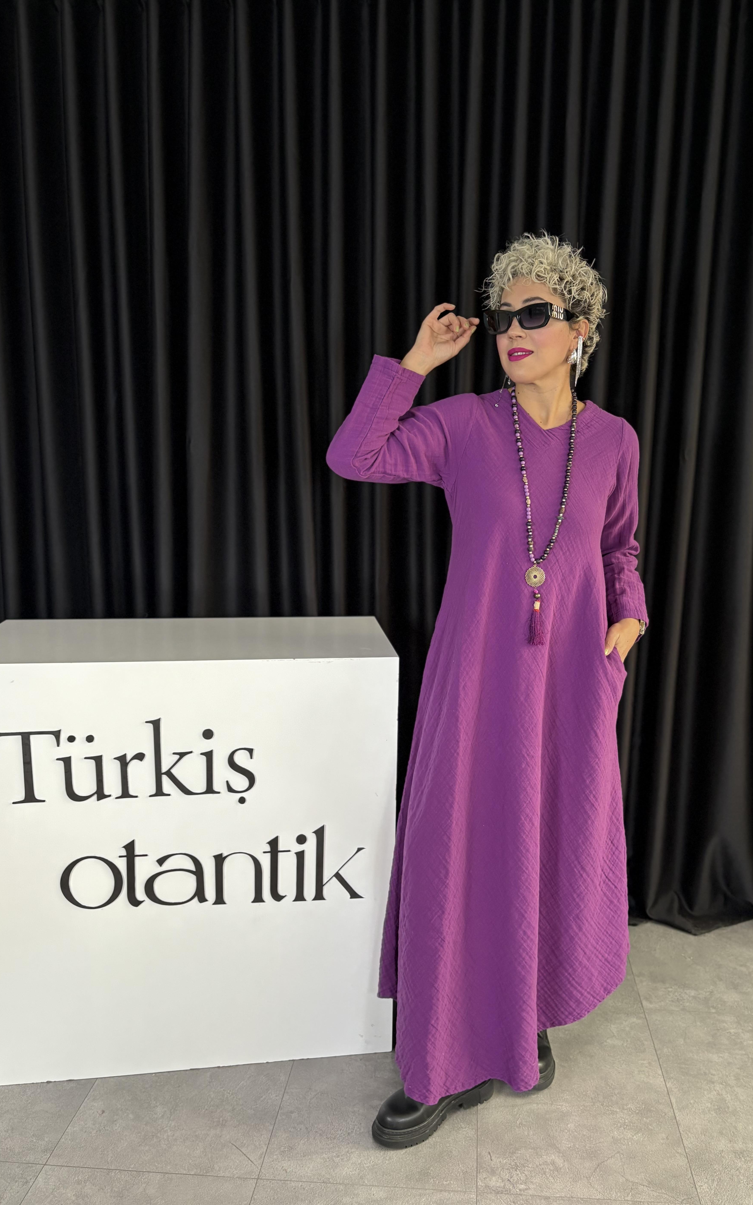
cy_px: 604
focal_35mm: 28
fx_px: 919
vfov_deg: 66.5
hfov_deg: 44.4
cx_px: 433
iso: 250
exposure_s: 1/60
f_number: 1.6
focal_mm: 5.96
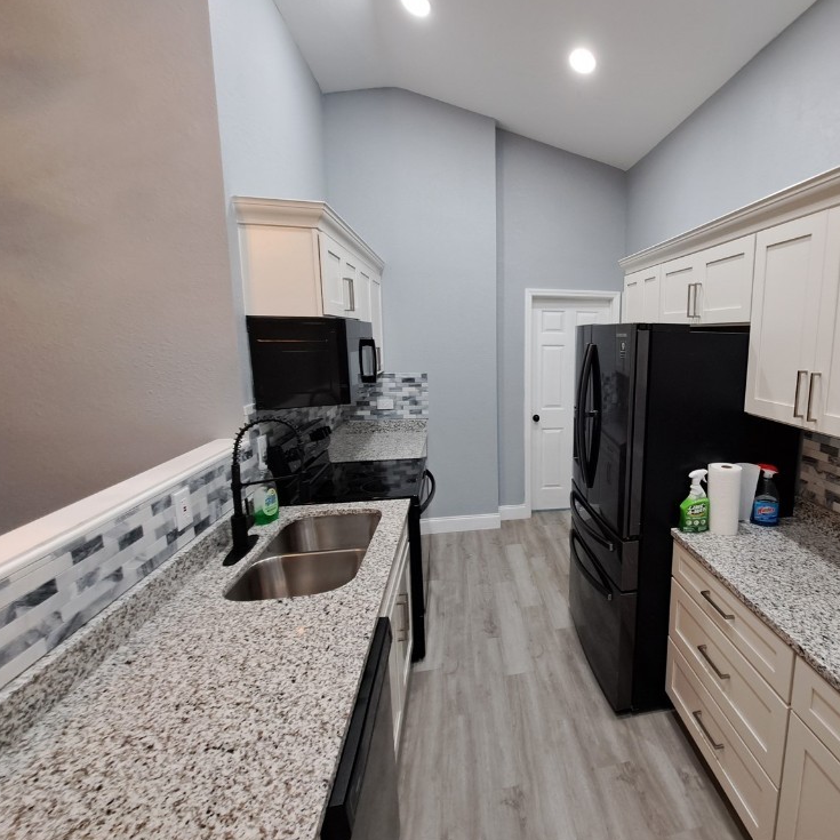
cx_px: 575
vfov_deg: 87.4
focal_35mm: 16
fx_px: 439
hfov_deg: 83.7
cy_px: 407
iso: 200
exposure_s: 1/40
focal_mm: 1.74
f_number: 2.2
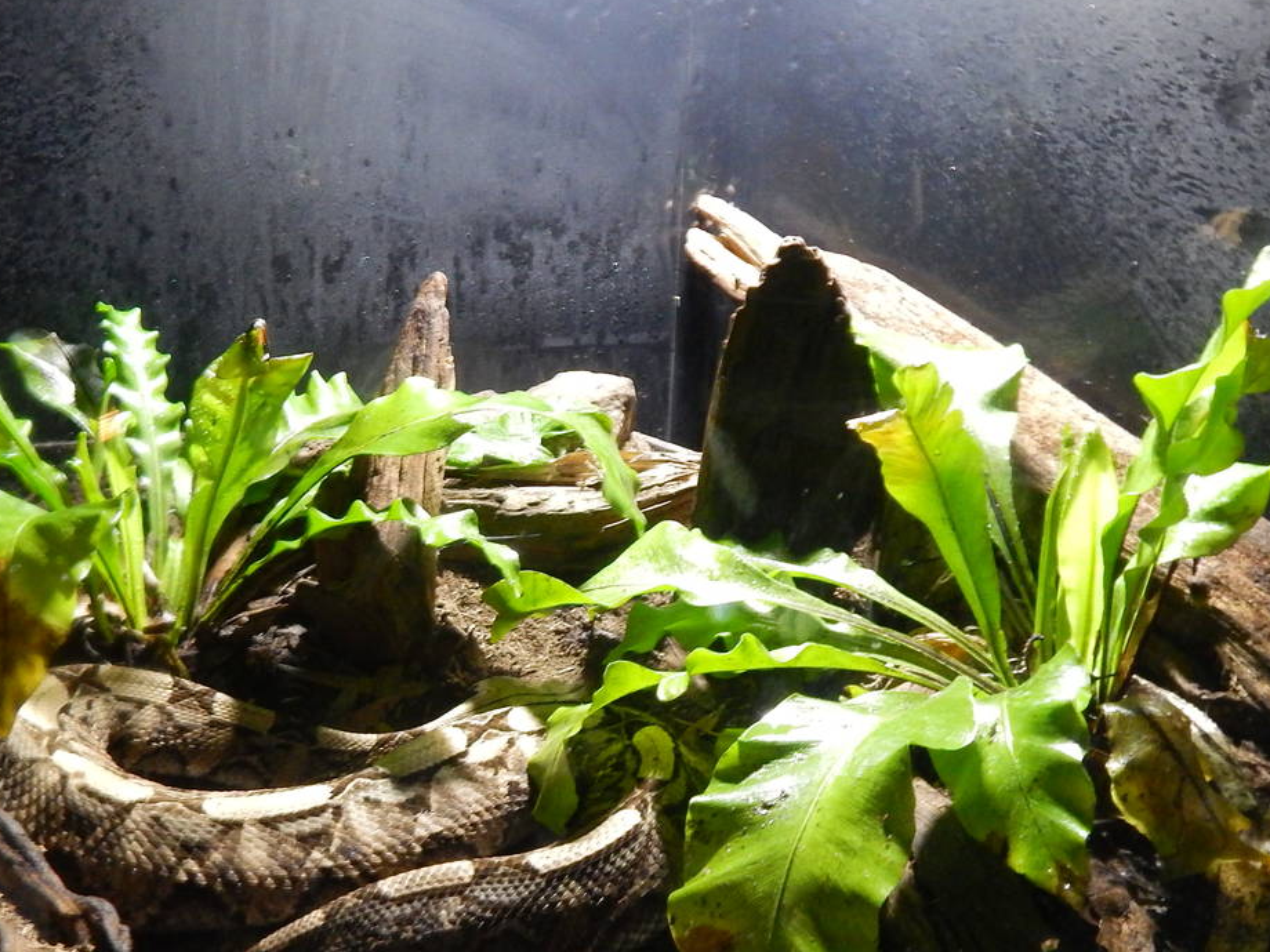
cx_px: 531
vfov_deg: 35.6
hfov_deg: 46.6
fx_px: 1468
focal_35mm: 40
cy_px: 643
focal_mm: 4
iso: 450
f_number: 3
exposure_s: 1/8
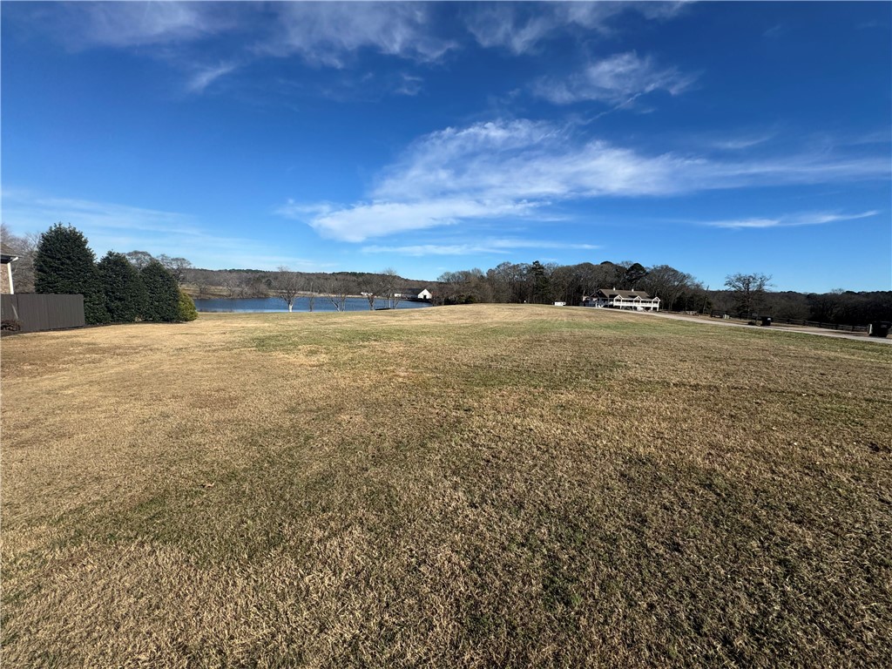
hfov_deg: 102.1
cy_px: 334
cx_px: 446
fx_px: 361
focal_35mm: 14
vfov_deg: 85.7
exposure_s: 1/2494
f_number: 2.2
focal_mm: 2.22
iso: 50
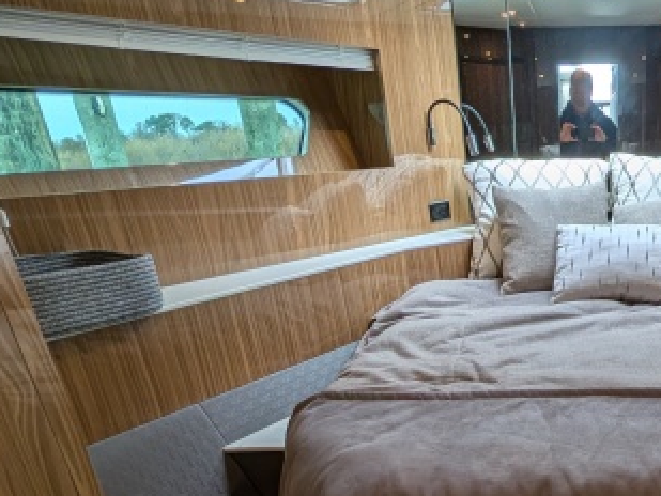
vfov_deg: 41.8
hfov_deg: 52.1
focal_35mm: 31
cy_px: 447
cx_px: 583
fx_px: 592
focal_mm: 2.02
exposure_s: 1/77.7
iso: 58
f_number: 1.7
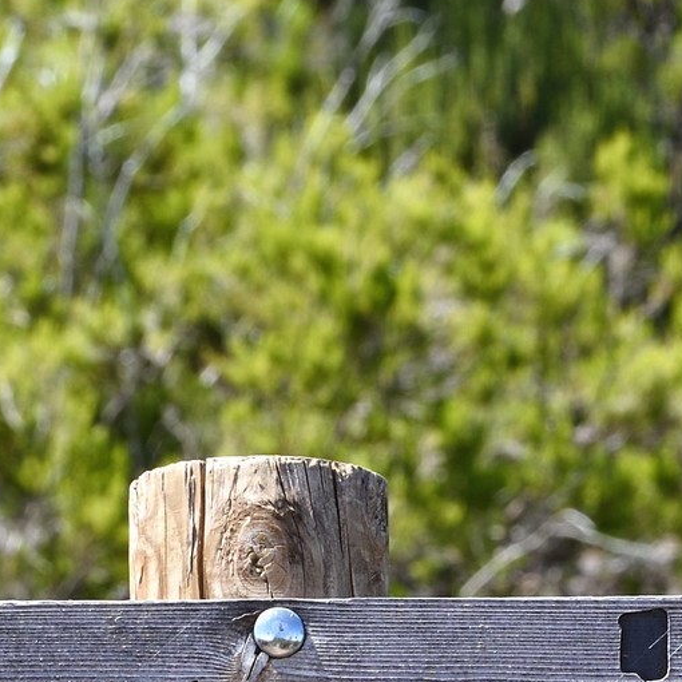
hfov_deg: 3.0
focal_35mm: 581
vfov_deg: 3.0
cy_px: 1440
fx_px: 12951
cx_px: 354
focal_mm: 145
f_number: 14
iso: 200
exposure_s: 1/80
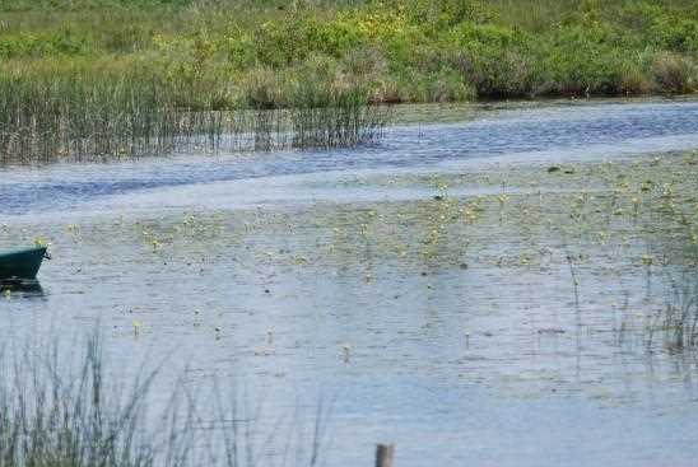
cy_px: 61
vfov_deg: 2.2
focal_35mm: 628
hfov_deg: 3.3
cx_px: 231
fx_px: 12192
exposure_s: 1/640
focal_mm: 200
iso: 200
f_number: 5.6
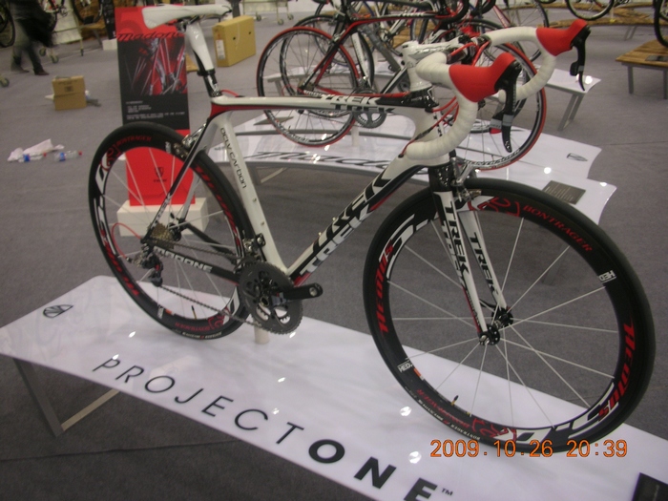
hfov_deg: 52.6
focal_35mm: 35
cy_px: 250
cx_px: 334
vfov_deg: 40.7
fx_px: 675
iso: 58
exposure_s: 1/4
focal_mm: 5.8
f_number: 3
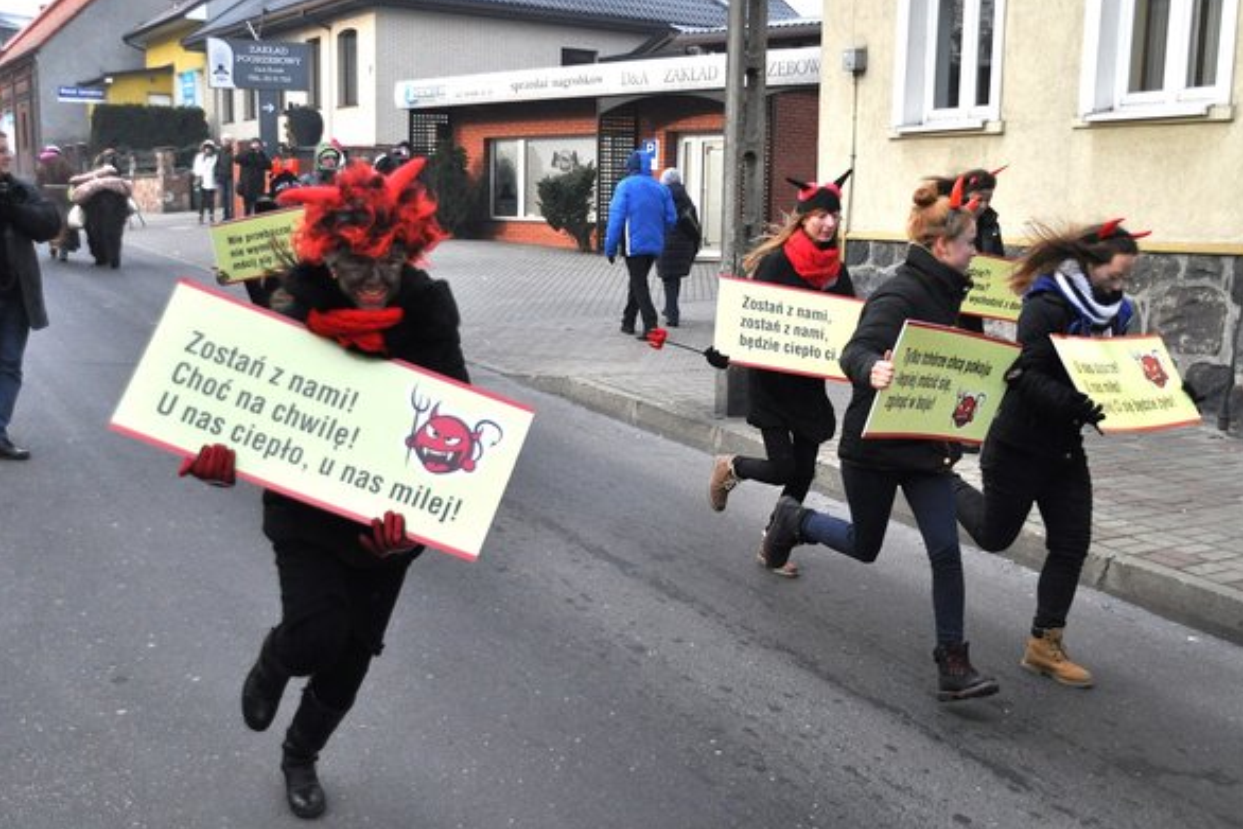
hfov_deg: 46.8
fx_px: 1435
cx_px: 653
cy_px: 409
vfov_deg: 32.2
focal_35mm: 42
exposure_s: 1/4000
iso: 1000
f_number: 4
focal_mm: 25
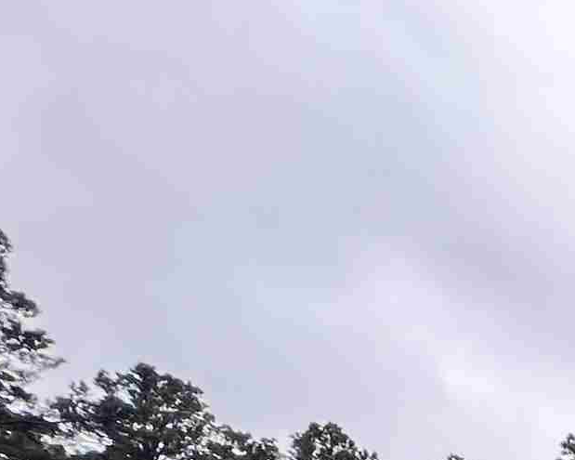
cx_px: 1401
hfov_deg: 15.0
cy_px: 1009
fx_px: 1072
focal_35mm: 63
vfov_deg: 16.1
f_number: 1.8
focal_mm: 1.57
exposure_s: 1/313
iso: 32
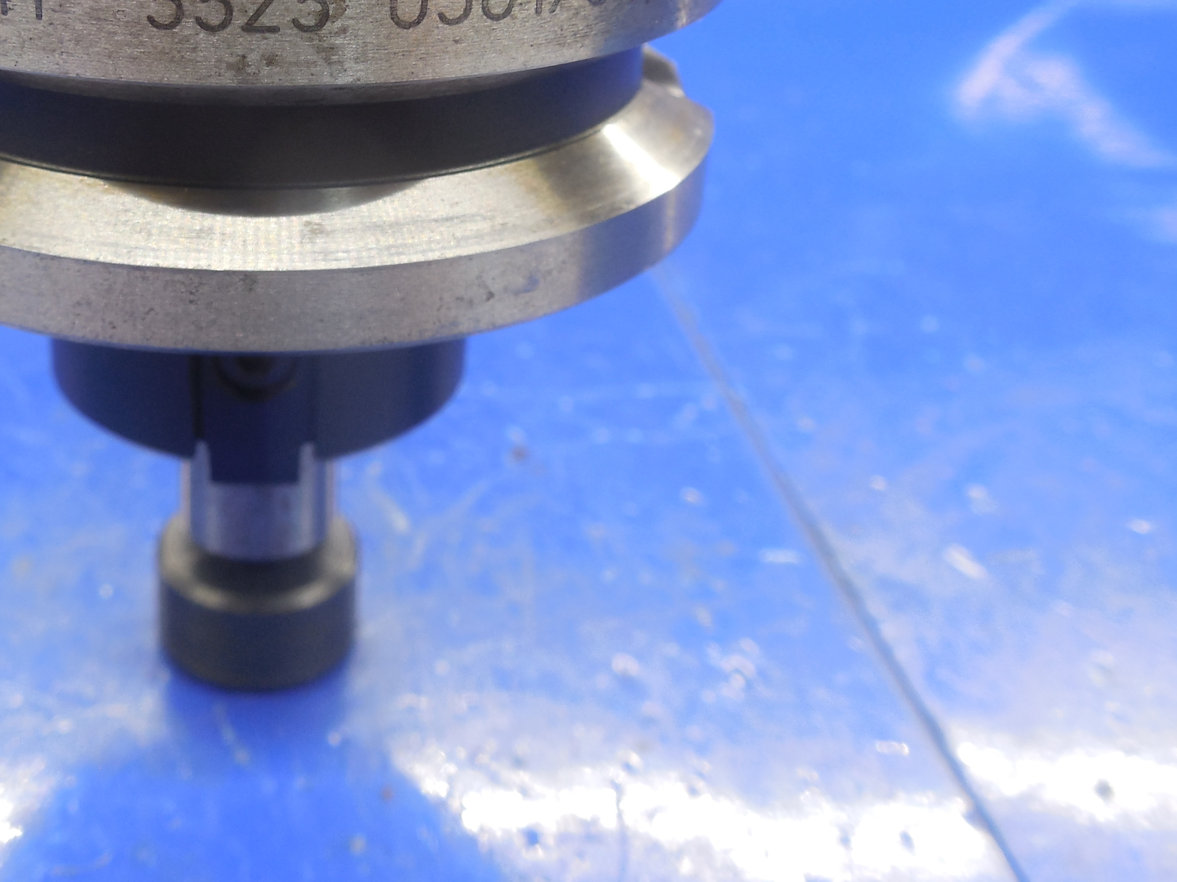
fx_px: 1428
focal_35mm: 42
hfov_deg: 43.3
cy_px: 160
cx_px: 290
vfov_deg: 33.2
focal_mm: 4.5
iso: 125
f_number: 3.3
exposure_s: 1/40
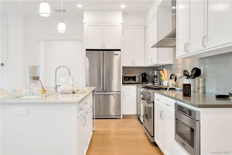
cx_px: 116
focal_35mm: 35
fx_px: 226
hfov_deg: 54.4
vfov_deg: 37.9
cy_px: 78
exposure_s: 1/6
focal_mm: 35
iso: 200
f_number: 11
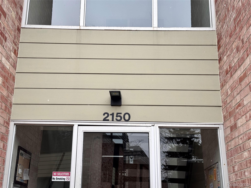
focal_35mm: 48
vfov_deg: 30.3
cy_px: 94
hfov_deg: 39.7
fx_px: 348
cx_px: 126
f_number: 1.78
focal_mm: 6.76
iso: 64
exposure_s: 1/1312
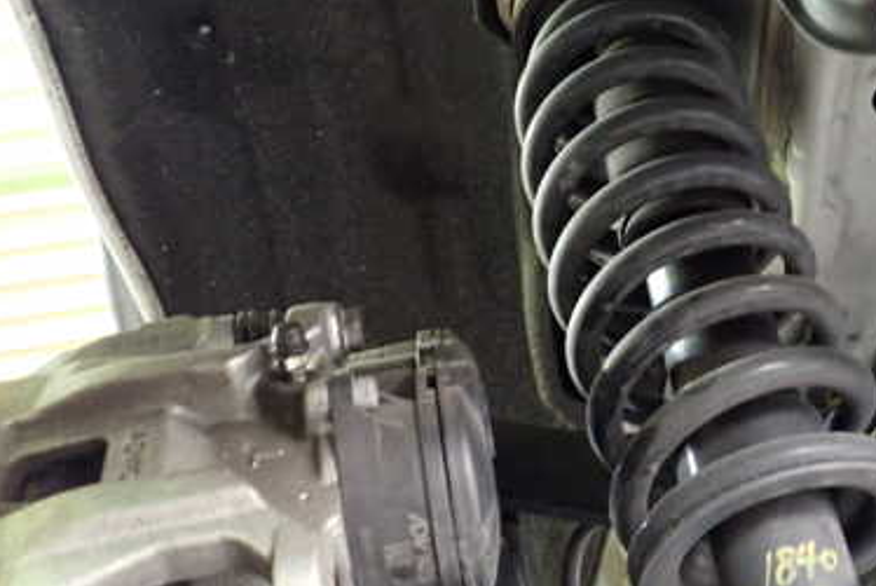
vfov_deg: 27.0
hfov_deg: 38.2
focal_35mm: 50
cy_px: 295
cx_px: 693
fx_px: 1218
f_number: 2.3
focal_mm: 5.4
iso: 800
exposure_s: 1/20
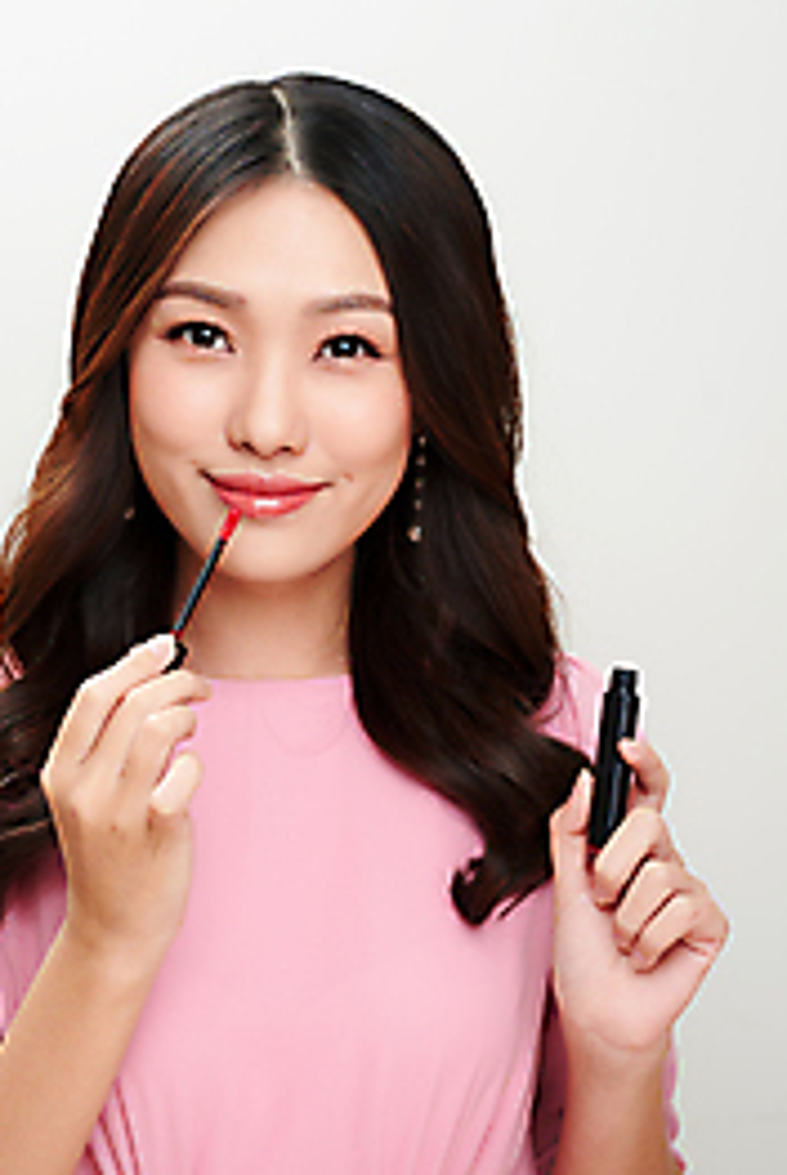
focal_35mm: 76
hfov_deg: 17.9
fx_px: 2485
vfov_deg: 26.6
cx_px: 262
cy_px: 603
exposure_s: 1/160
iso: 100
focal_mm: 50
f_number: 6.3
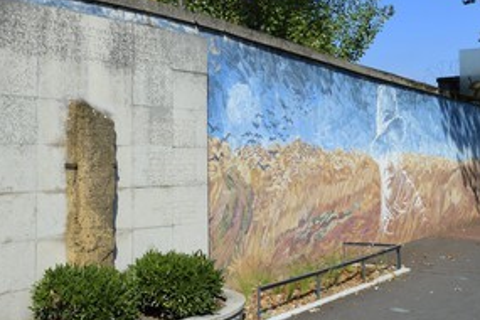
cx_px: 153
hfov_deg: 37.1
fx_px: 707
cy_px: 138
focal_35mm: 53
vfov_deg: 25.5
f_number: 13
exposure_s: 1/250
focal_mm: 36
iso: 200
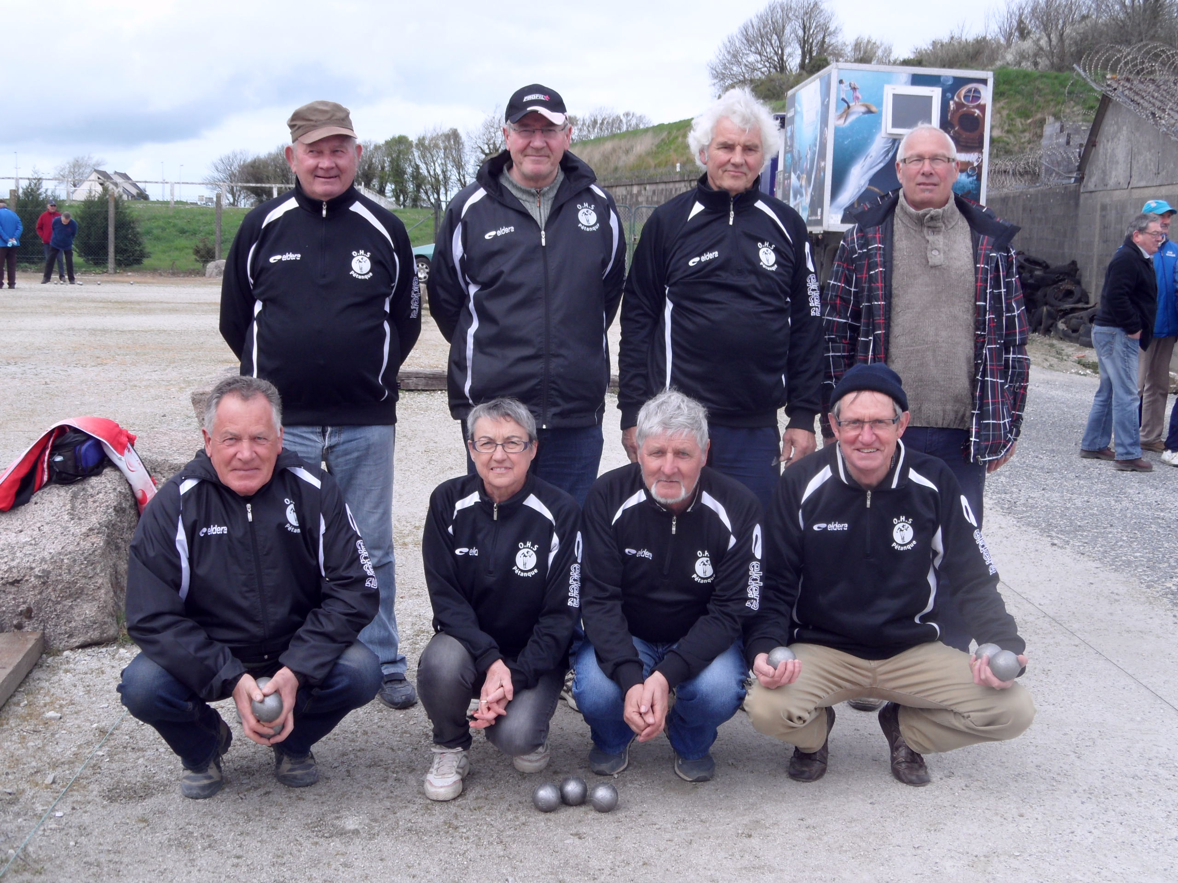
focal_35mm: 40
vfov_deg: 36.0
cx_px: 589
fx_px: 1361
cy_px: 442
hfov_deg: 46.8
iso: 80
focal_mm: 6.5
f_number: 3.6
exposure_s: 1/350
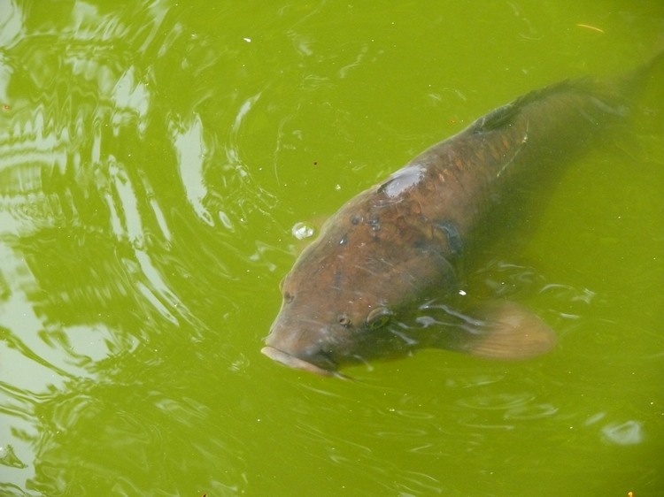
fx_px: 2857
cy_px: 248
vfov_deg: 10.0
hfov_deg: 13.3
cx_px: 332
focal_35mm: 149
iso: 400
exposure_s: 1/125
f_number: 3.6
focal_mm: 31.4
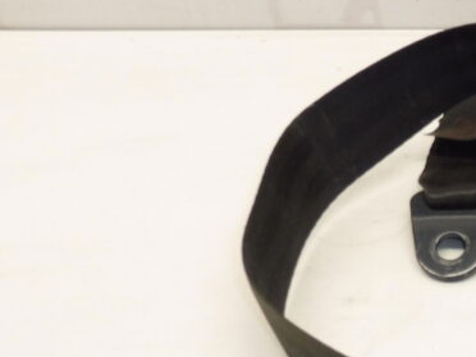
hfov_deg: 25.6
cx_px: 604
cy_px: 351
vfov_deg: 21.5
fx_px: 908
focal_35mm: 66
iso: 200
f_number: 3.5
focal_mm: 4.3
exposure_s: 1/80
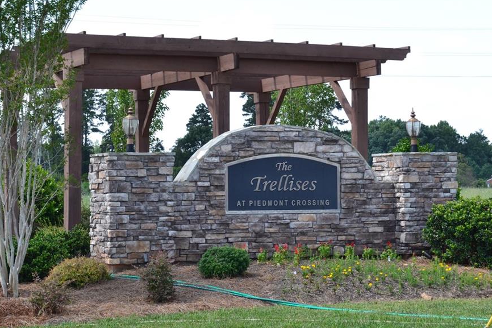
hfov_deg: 20.9
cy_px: 150
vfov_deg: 14.0
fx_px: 1333
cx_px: 235
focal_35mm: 98
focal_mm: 55
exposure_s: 1/250
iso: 400
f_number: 10
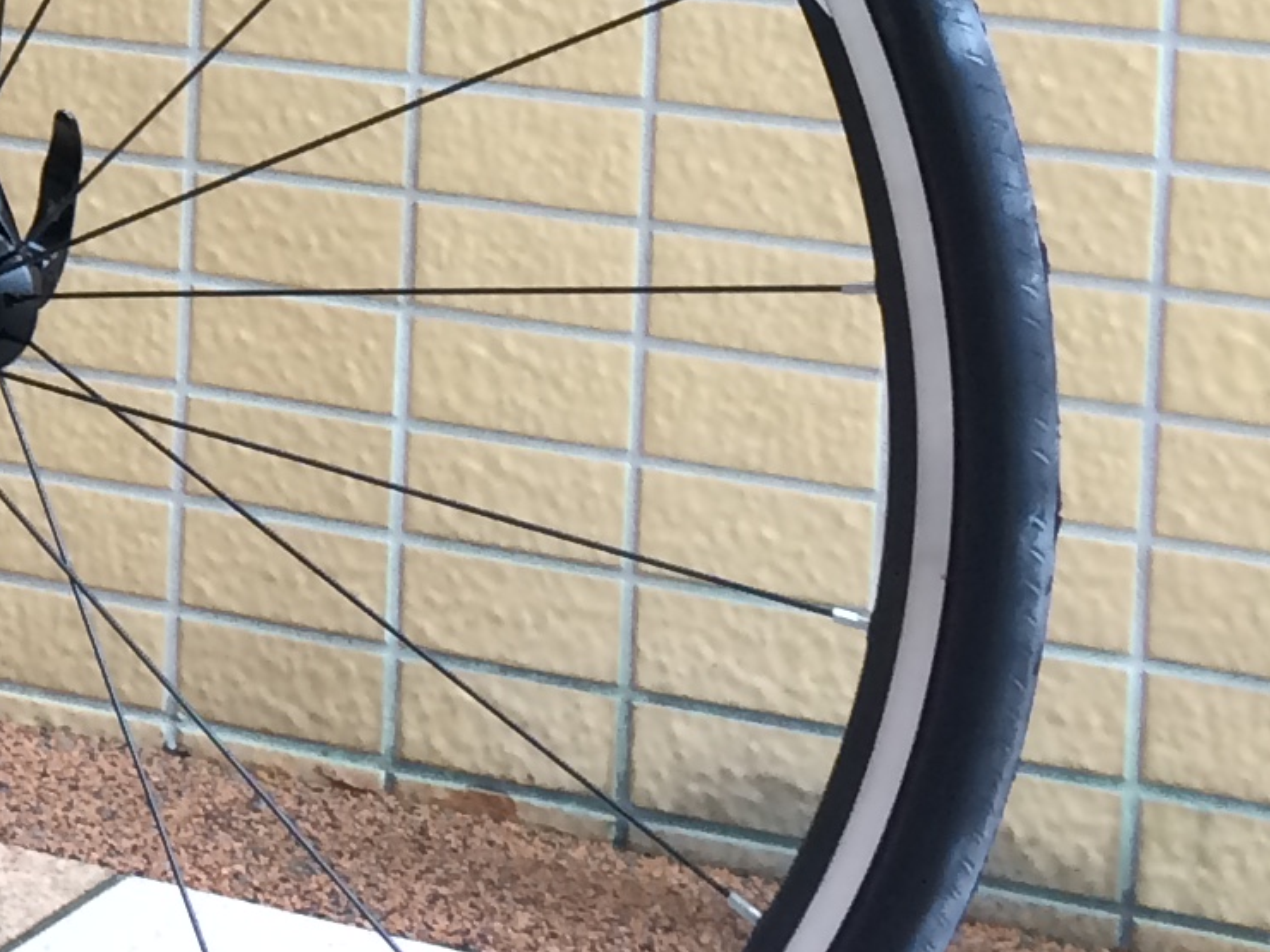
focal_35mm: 128
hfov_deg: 14.0
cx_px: -855
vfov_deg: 11.2
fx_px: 4696
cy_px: -346
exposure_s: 1/30
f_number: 2.2
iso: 64
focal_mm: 4.15
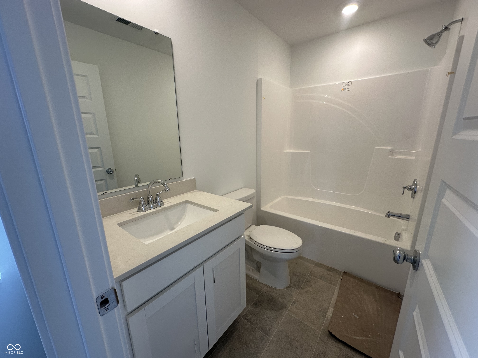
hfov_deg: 102.1
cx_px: 239
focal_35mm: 14
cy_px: 179
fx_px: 193
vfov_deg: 85.7
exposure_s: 1/120
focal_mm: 2.22
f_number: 2.2
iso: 80
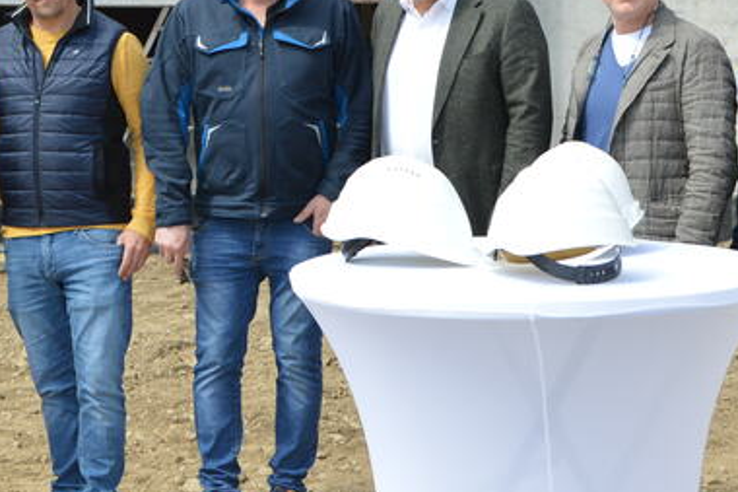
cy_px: -4
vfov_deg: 13.4
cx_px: 167
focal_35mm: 101
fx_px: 2070
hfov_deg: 20.0
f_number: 5.6
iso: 100
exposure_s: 1/125
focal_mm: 32
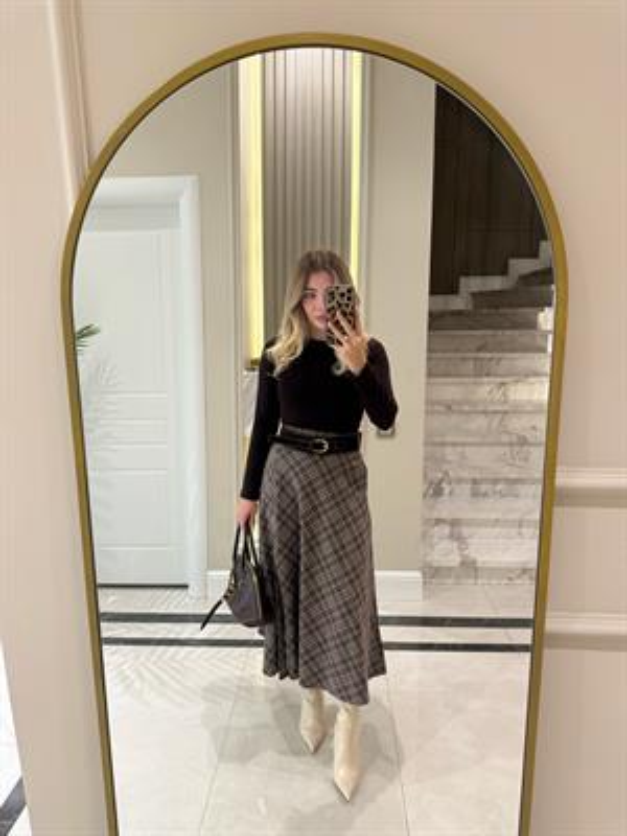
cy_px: 418
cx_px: 314
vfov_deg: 71.6
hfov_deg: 56.8
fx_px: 580
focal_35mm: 24
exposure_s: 1/50
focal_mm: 6.76
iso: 160
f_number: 1.78
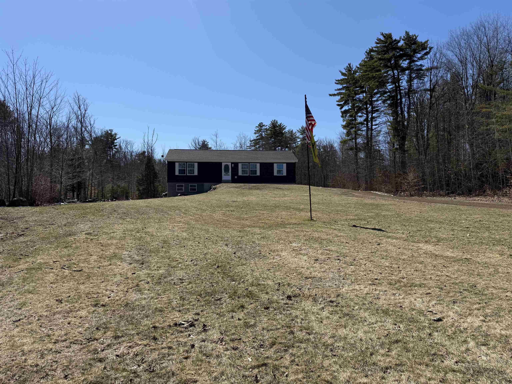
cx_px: 256
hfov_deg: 71.6
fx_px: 355
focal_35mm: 24
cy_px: 192
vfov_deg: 56.8
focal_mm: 6.76
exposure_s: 1/5714
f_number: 1.78
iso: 80
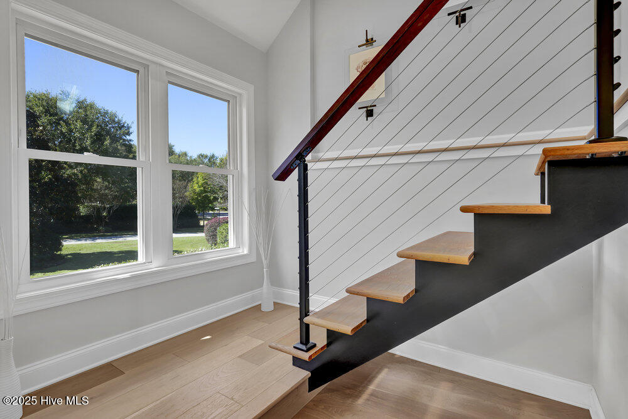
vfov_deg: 70.5
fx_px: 297
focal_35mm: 17
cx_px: 314
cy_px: 210
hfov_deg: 93.3
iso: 100
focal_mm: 17
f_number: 7.1
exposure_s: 1/13
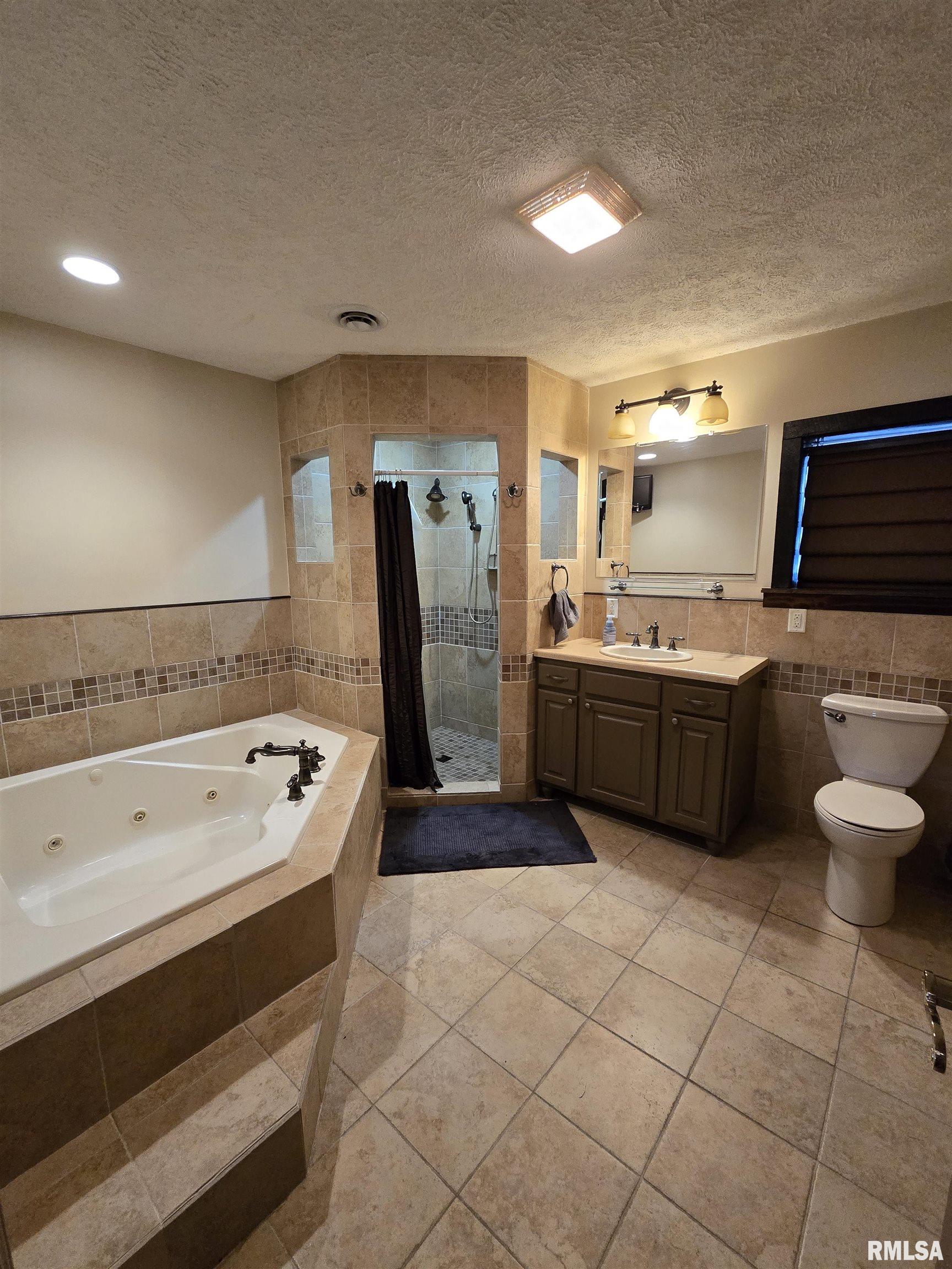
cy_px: 634
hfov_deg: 89.9
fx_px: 477
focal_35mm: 13
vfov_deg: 106.2
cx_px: 476
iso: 500
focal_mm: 2.2
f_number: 2.2
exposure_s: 1/60
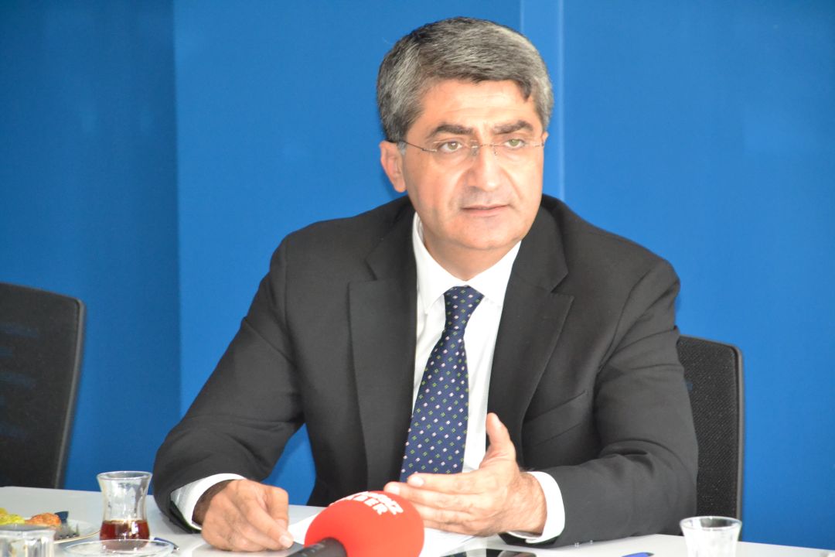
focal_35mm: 202
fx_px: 4697
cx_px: 418
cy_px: 278
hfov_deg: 10.2
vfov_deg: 6.8
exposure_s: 1/60
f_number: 5.6
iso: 3200
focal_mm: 135
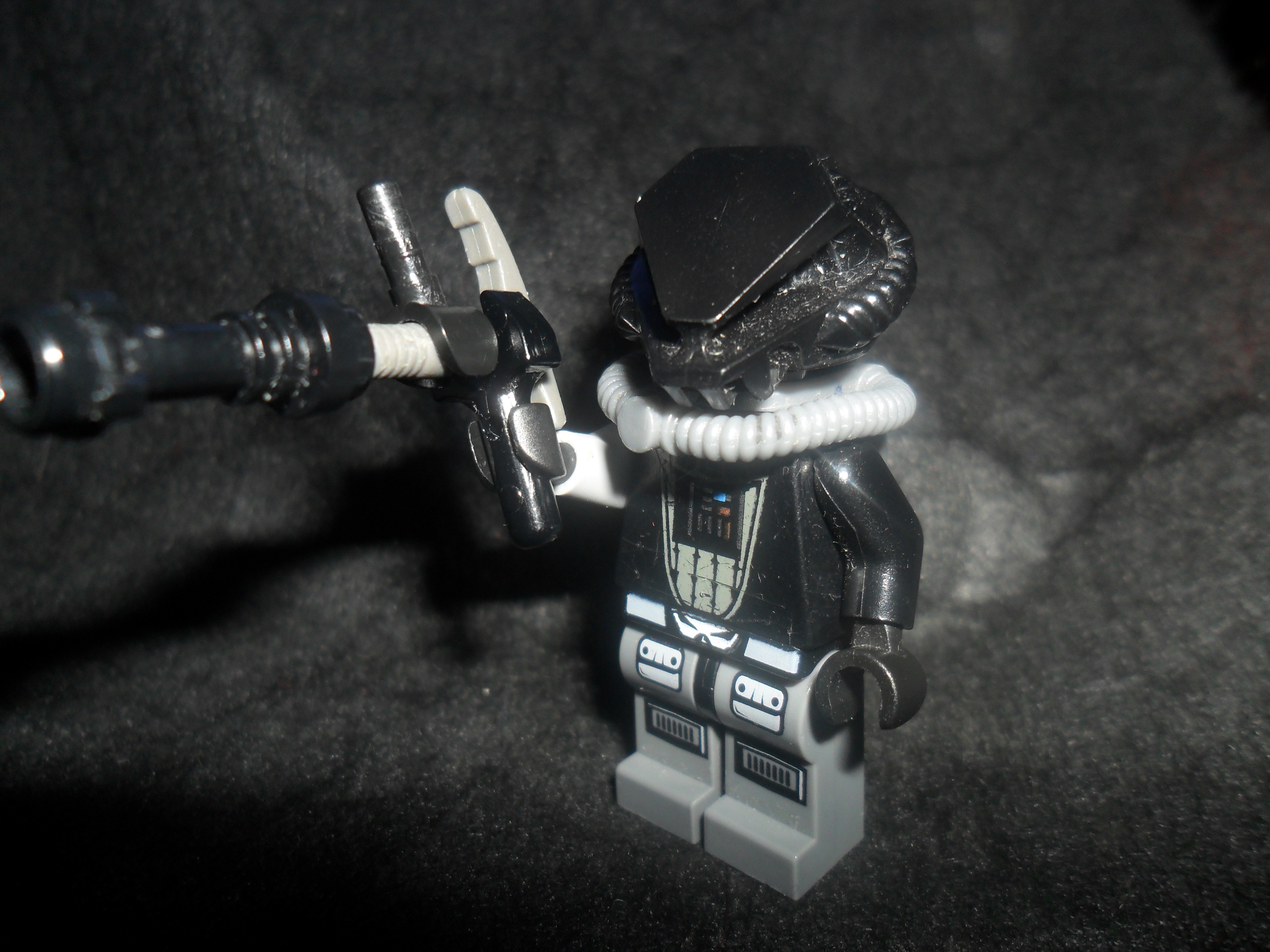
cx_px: 635
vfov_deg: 51.4
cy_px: 476
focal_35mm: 27
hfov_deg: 65.3
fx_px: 991
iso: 100
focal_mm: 4.9
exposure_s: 1/45
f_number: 8.9
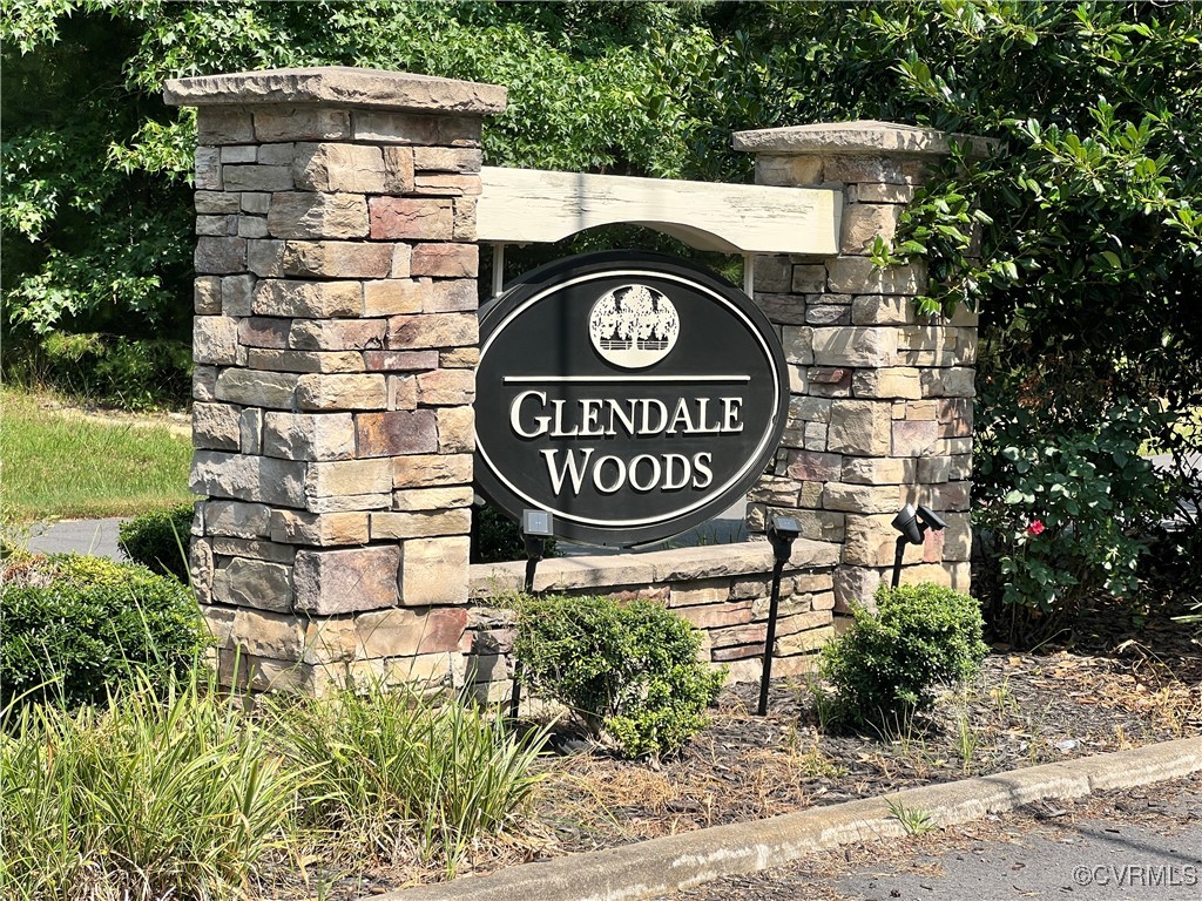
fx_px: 2674
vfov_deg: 19.1
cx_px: 601
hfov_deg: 25.3
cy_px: 450
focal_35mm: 77
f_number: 2.8
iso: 32
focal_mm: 9
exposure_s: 1/438
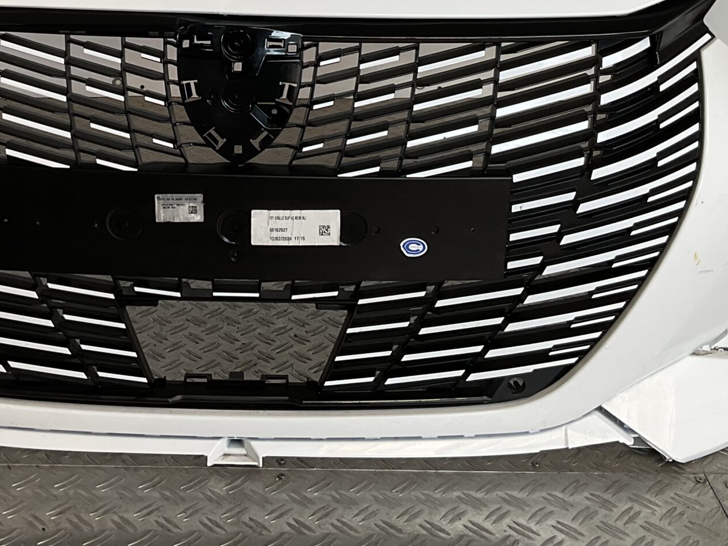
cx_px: 263
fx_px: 1241
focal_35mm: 59
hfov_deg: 32.5
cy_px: -2
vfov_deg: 23.7
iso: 25
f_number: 1.8
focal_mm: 3
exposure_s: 1/100
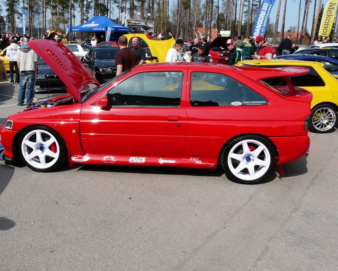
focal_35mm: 34
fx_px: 340
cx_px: 153
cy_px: 122
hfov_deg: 52.8
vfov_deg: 43.3
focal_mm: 4.7
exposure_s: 1/500
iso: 100
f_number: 5.6
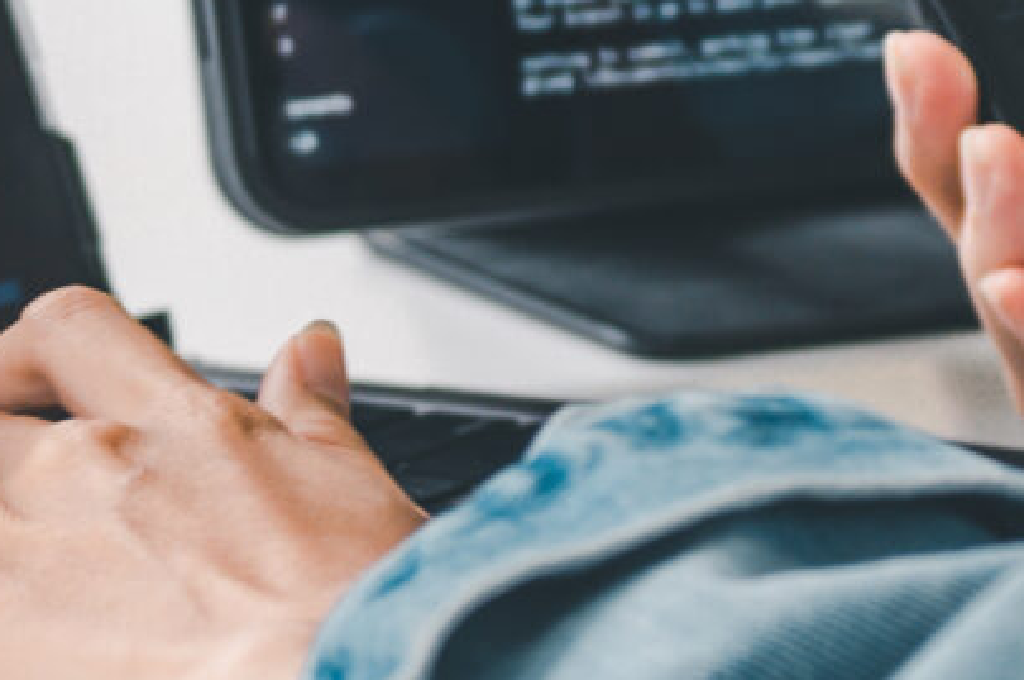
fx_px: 13466
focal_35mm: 474
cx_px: 349
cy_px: 105
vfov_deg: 2.9
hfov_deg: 4.4
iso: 200
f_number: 4
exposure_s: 1/180
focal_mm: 75
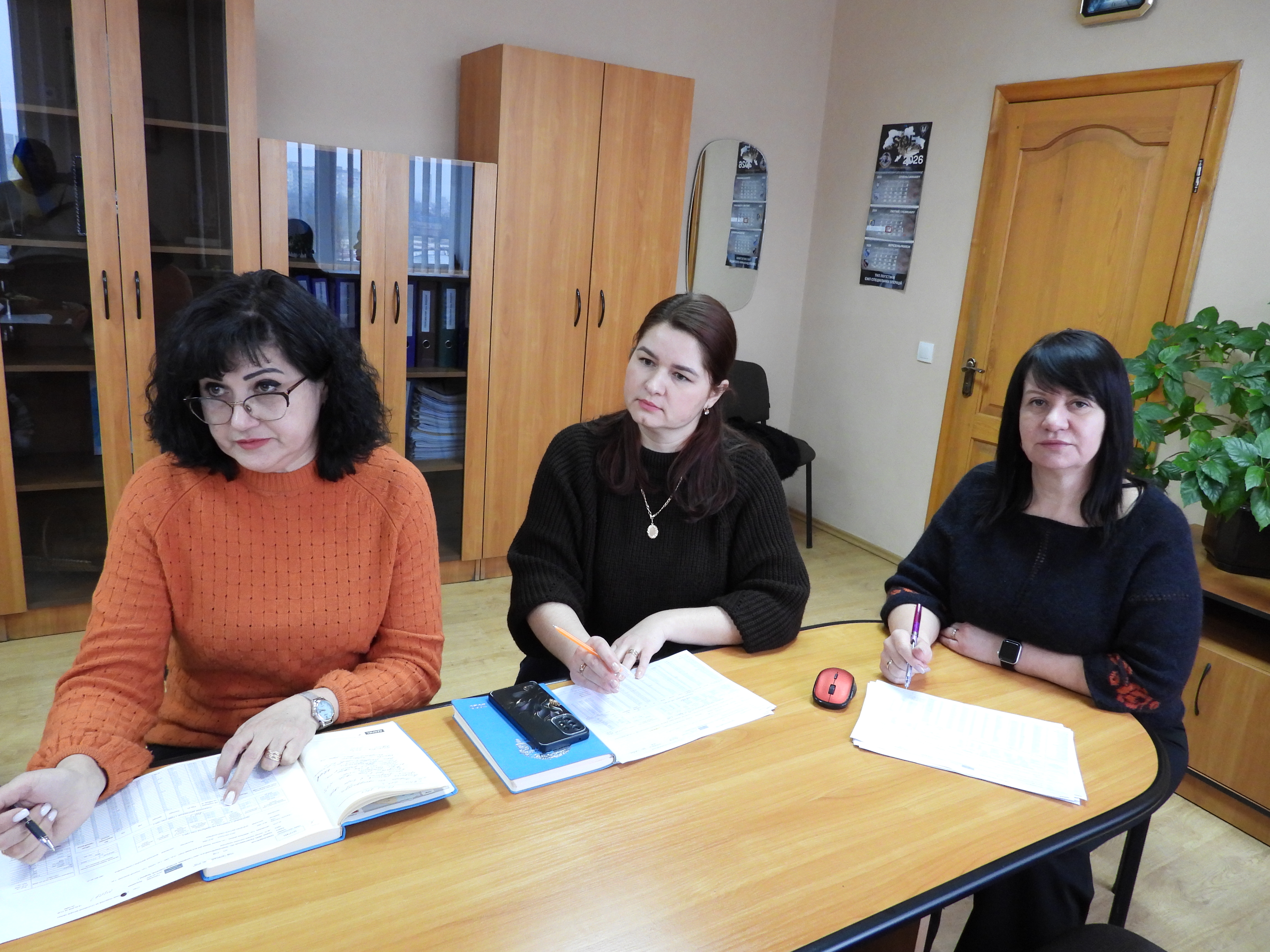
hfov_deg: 71.6
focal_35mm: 24
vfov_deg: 56.8
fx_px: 881
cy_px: 476
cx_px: 635
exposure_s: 1/30
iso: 500
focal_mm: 4.3
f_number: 2.8
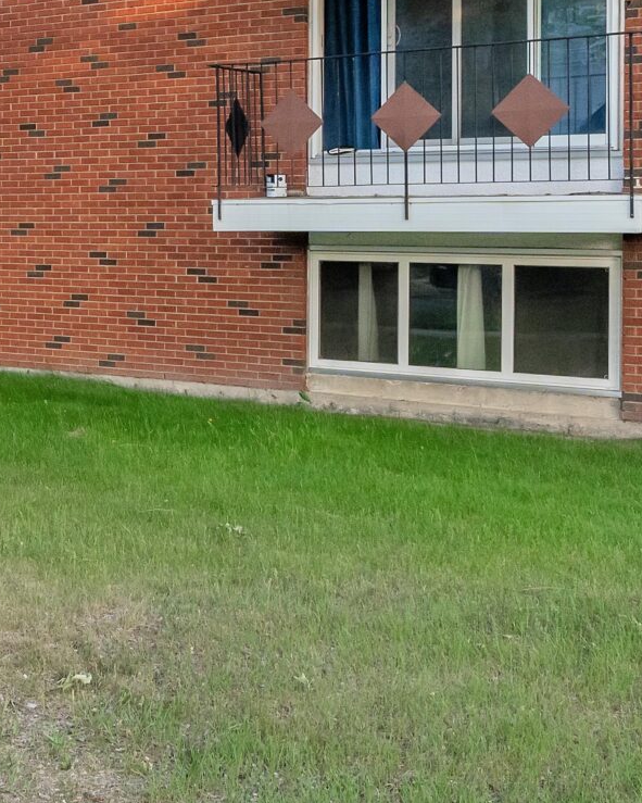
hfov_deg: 26.6
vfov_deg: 34.5
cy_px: 237
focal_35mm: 54
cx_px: -17
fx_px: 1274
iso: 800
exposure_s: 1/200
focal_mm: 11
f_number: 5.6
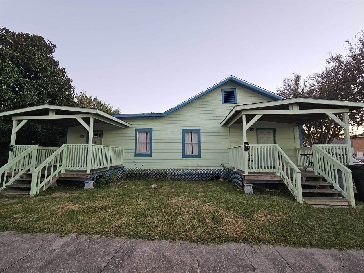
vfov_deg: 89.9
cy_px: 136
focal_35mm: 13
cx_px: 182
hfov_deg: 106.2
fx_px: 137
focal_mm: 2.2
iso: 64
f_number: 2.2
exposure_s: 1/60
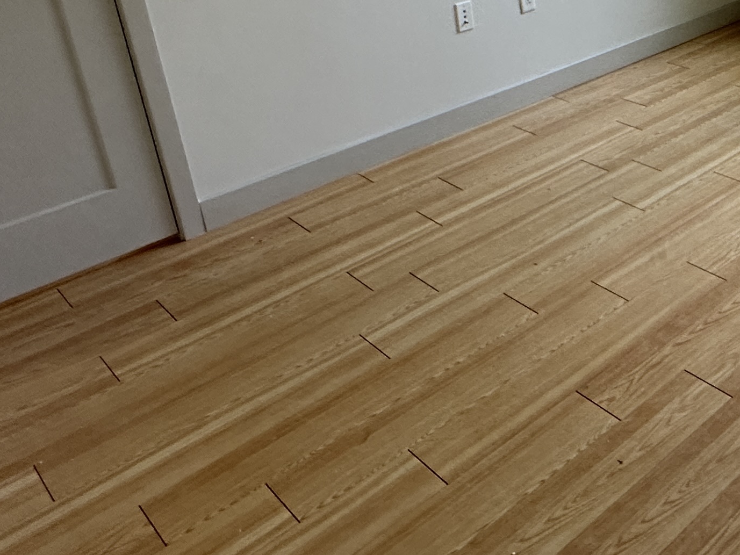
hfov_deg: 41.0
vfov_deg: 33.2
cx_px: 710
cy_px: 47
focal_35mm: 41
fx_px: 877
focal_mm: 2.22
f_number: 2.2
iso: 200
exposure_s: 1/120
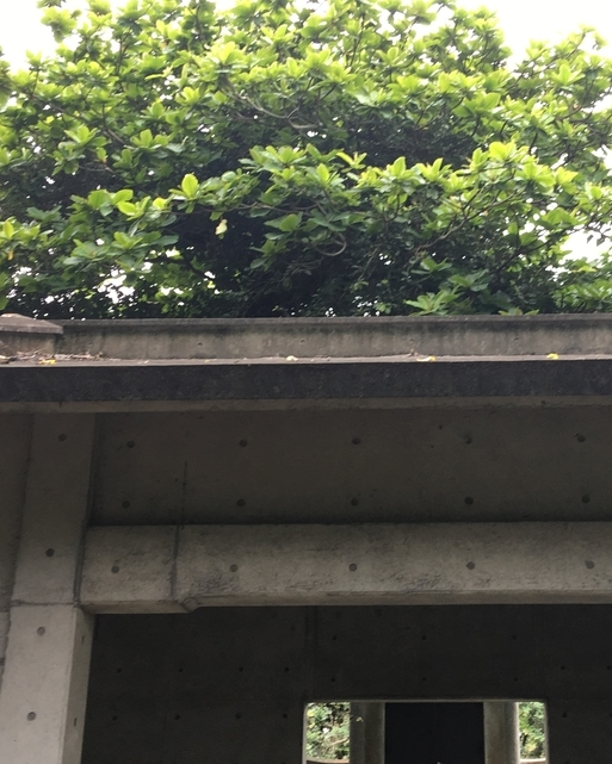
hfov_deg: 28.4
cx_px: 413
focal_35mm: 53
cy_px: 410
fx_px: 1200
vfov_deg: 35.3
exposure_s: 1/60
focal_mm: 4.15
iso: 25
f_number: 2.2
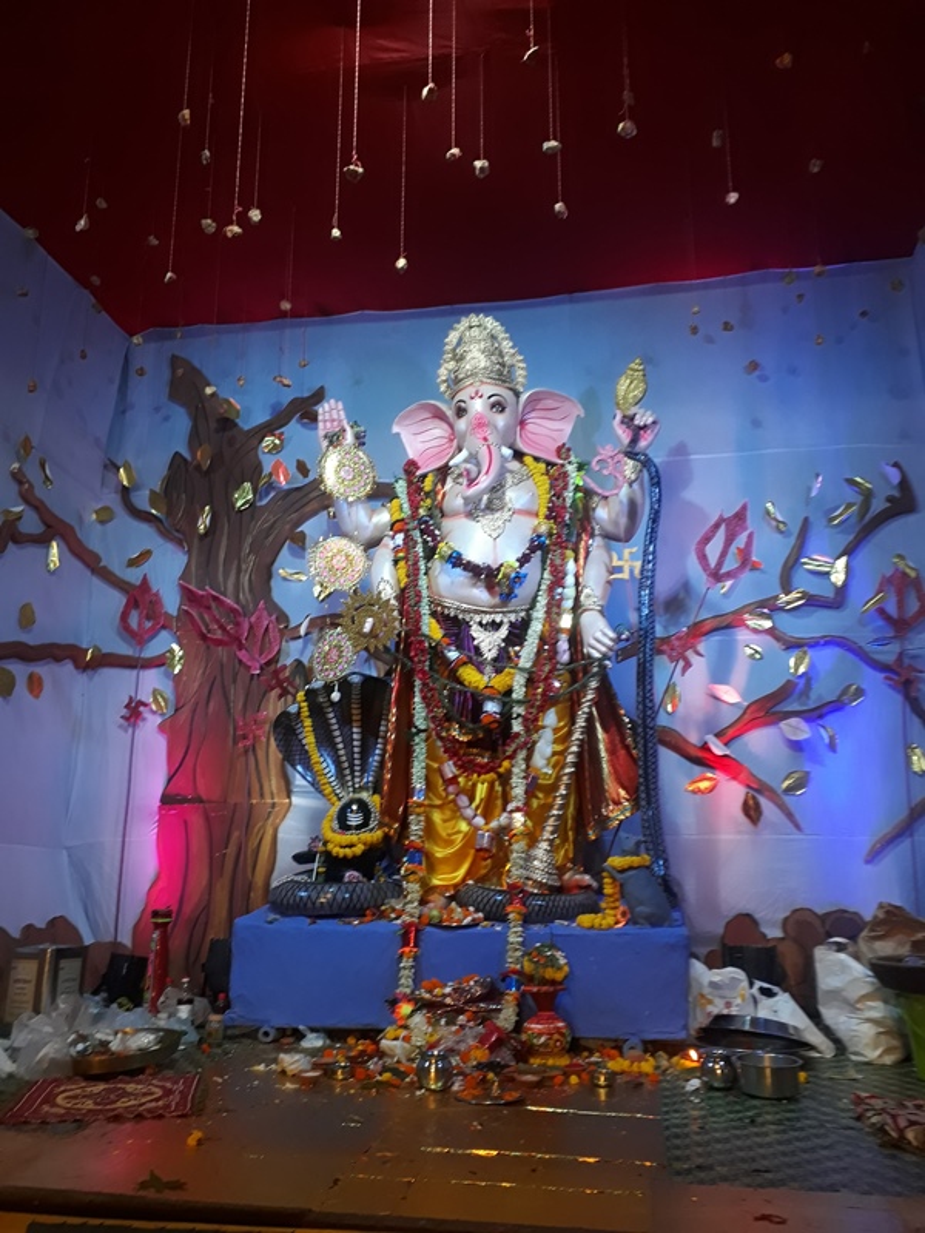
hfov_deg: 51.4
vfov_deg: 65.3
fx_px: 962
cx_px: 462
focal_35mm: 27
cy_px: 616
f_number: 1.9
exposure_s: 1/33
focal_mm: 3.6
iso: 80
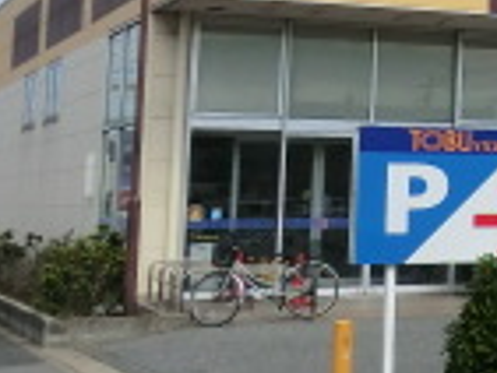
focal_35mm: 109
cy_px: -7
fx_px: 1566
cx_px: 1033
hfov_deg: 14.5
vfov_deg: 13.4
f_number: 7.5
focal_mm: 4.3
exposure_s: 1/320
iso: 80
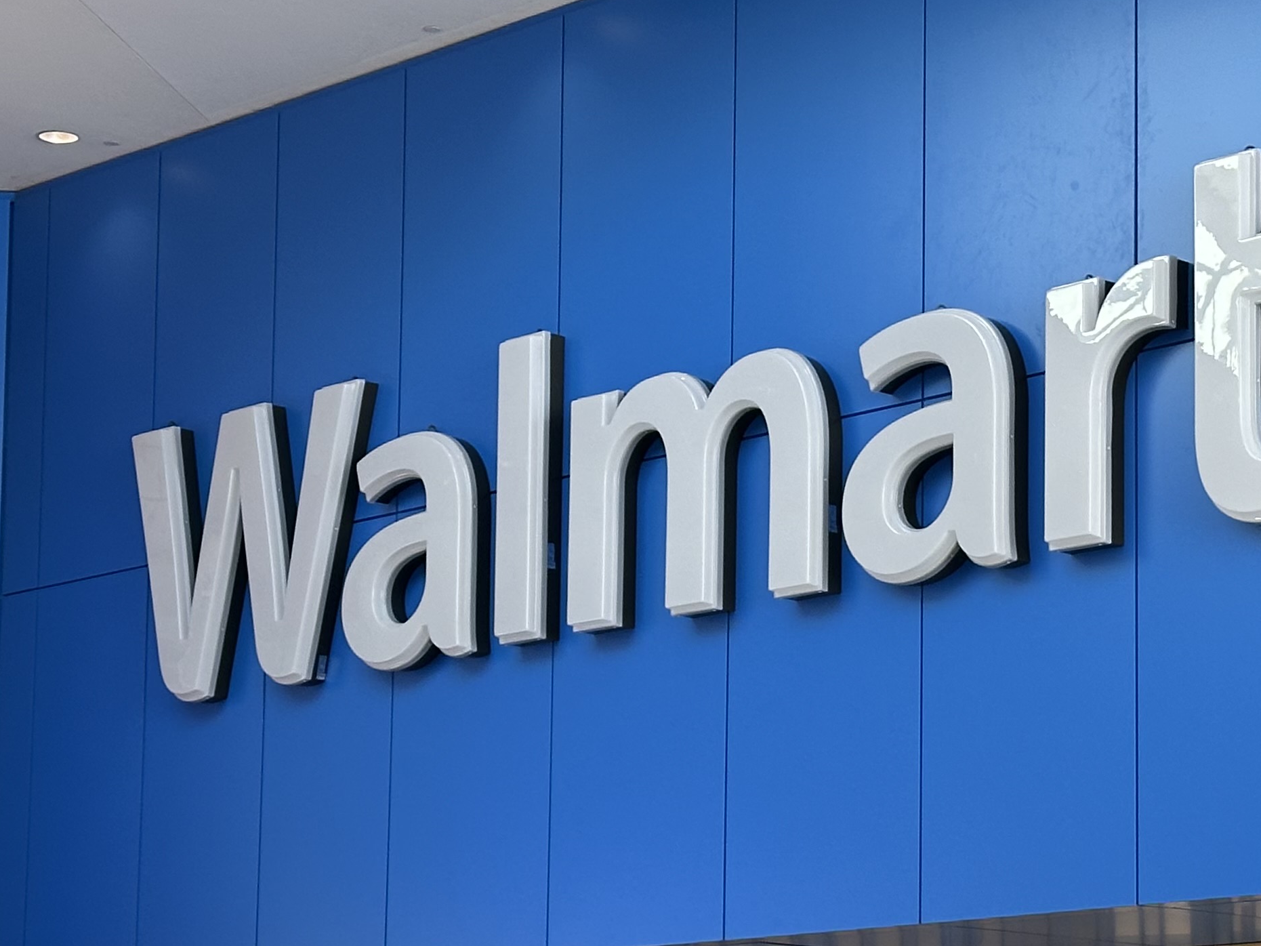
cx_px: 974
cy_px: 758
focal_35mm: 104
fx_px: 3789
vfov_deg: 14.2
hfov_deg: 18.7
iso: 64
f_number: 1.78
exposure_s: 1/75
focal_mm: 6.86
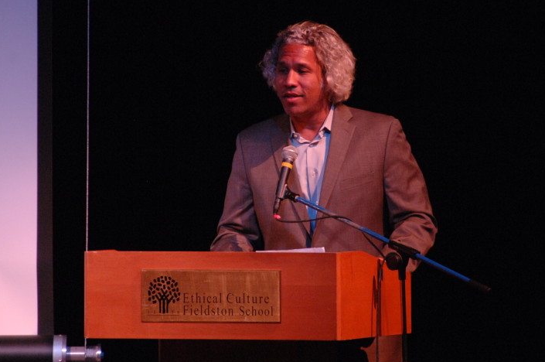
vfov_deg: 3.1
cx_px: 306
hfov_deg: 4.7
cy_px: 151
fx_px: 6591
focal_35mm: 436
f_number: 5.6
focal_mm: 200
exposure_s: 1/15
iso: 800
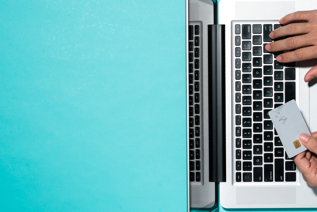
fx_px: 1075
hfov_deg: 16.8
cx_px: 199
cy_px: 101
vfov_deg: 11.2
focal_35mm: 122
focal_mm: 85
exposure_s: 1/160
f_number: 8
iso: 100
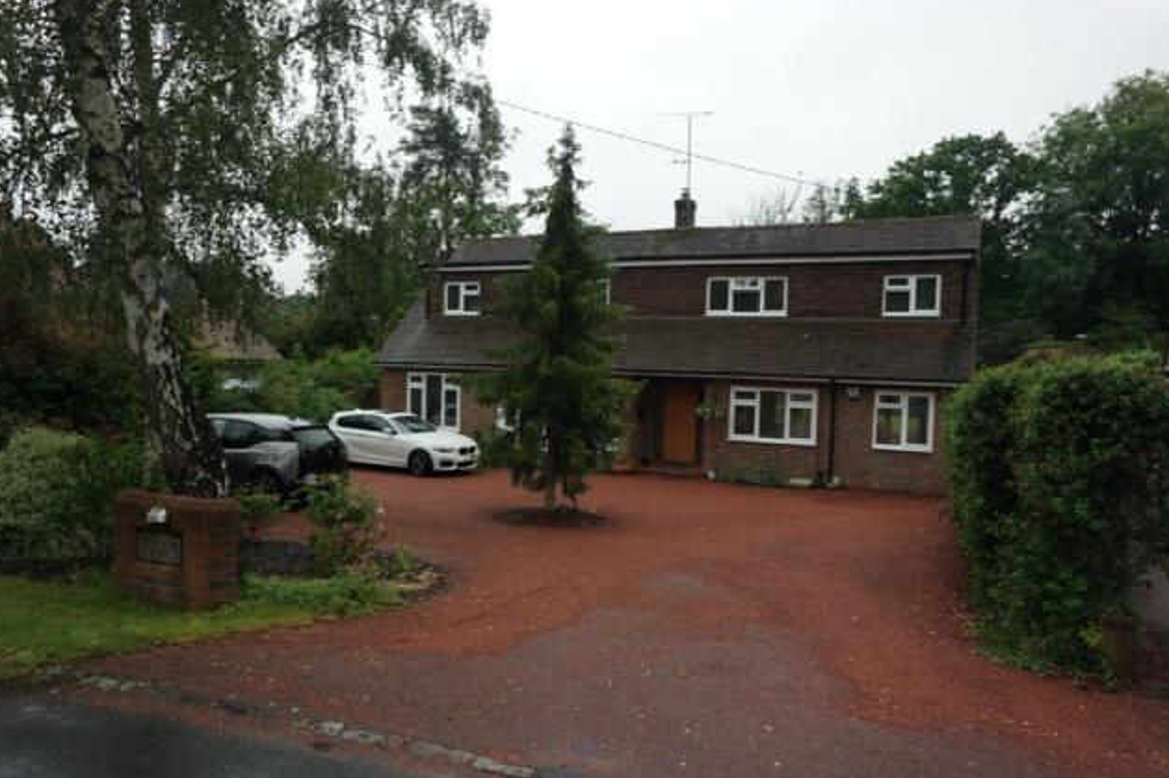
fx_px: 812
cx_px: 581
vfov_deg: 51.3
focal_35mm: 25
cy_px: 398
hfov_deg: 71.5
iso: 100
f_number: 4.5
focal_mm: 16
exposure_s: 1/125
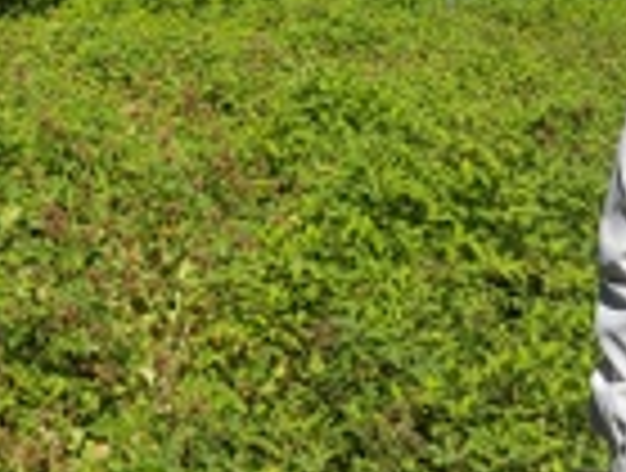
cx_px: 293
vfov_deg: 15.7
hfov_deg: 21.0
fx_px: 1686
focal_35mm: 93
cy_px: 27
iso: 100
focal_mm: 4.71
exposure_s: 1/1574
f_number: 1.79
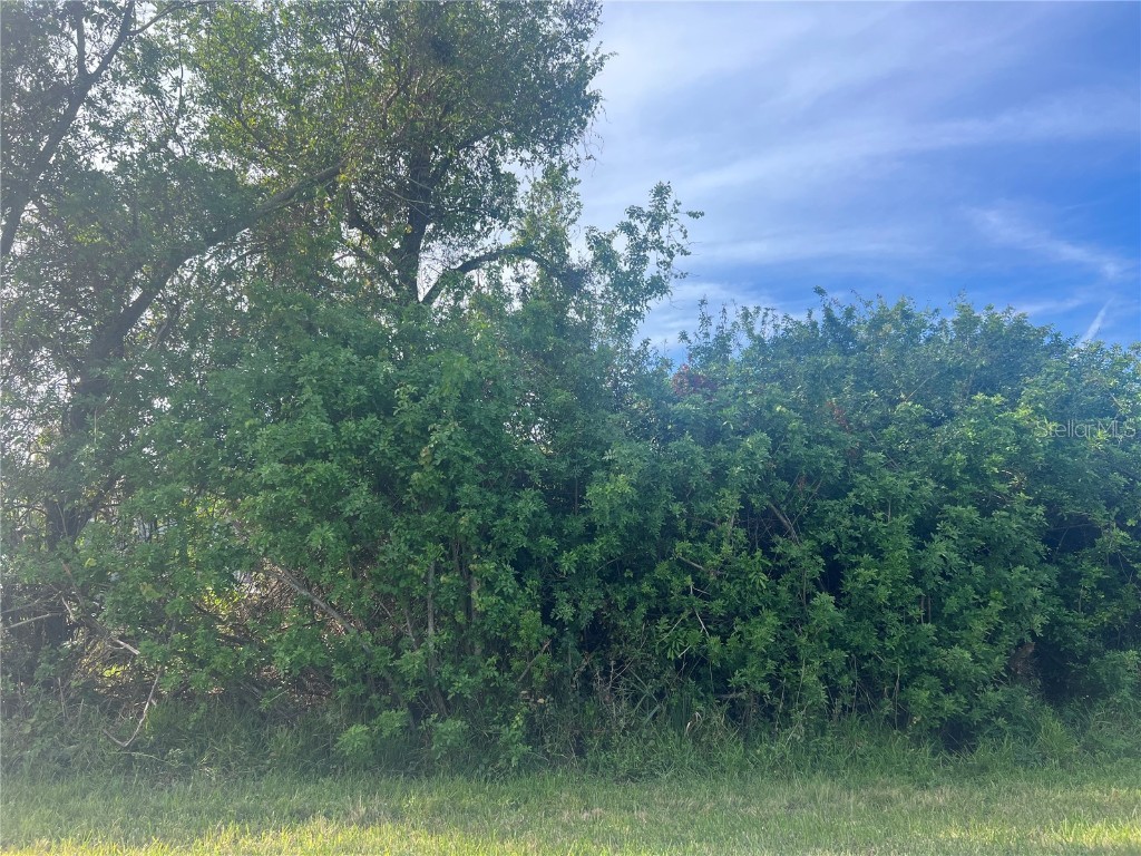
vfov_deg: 53.1
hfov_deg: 67.3
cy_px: 428
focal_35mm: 26
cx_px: 570
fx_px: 857
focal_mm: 5.7
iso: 50
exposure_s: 1/1698
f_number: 1.5
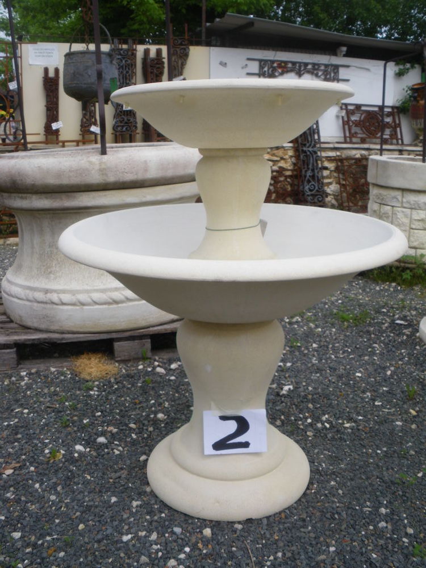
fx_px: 591
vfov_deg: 51.4
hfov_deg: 39.7
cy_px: 284
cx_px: 213
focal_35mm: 36
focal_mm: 6.3
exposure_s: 1/200
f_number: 5.4
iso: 64
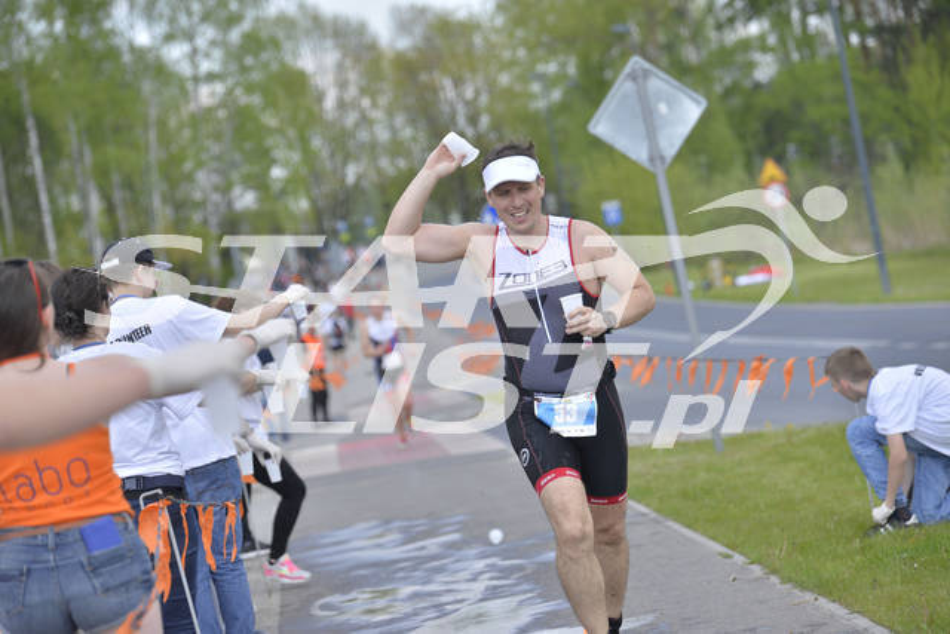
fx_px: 3299
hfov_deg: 16.4
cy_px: 317
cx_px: 475
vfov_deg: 11.0
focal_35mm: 125
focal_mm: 125
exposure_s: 1/2500
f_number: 4
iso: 400
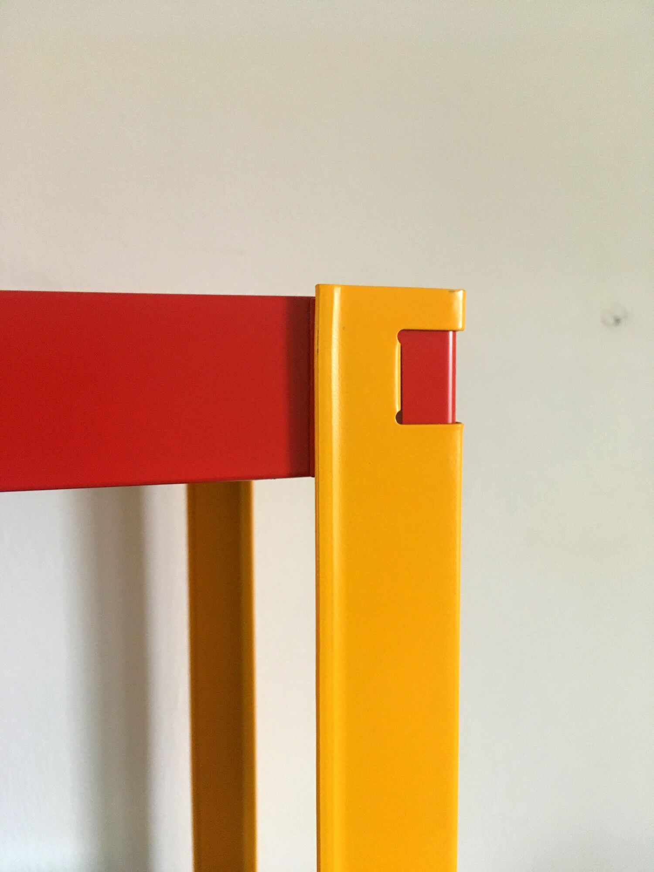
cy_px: 436
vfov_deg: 61.7
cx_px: 327
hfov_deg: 48.2
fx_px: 731
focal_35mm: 29
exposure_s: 1/20
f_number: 2.2
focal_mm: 4.15
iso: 200
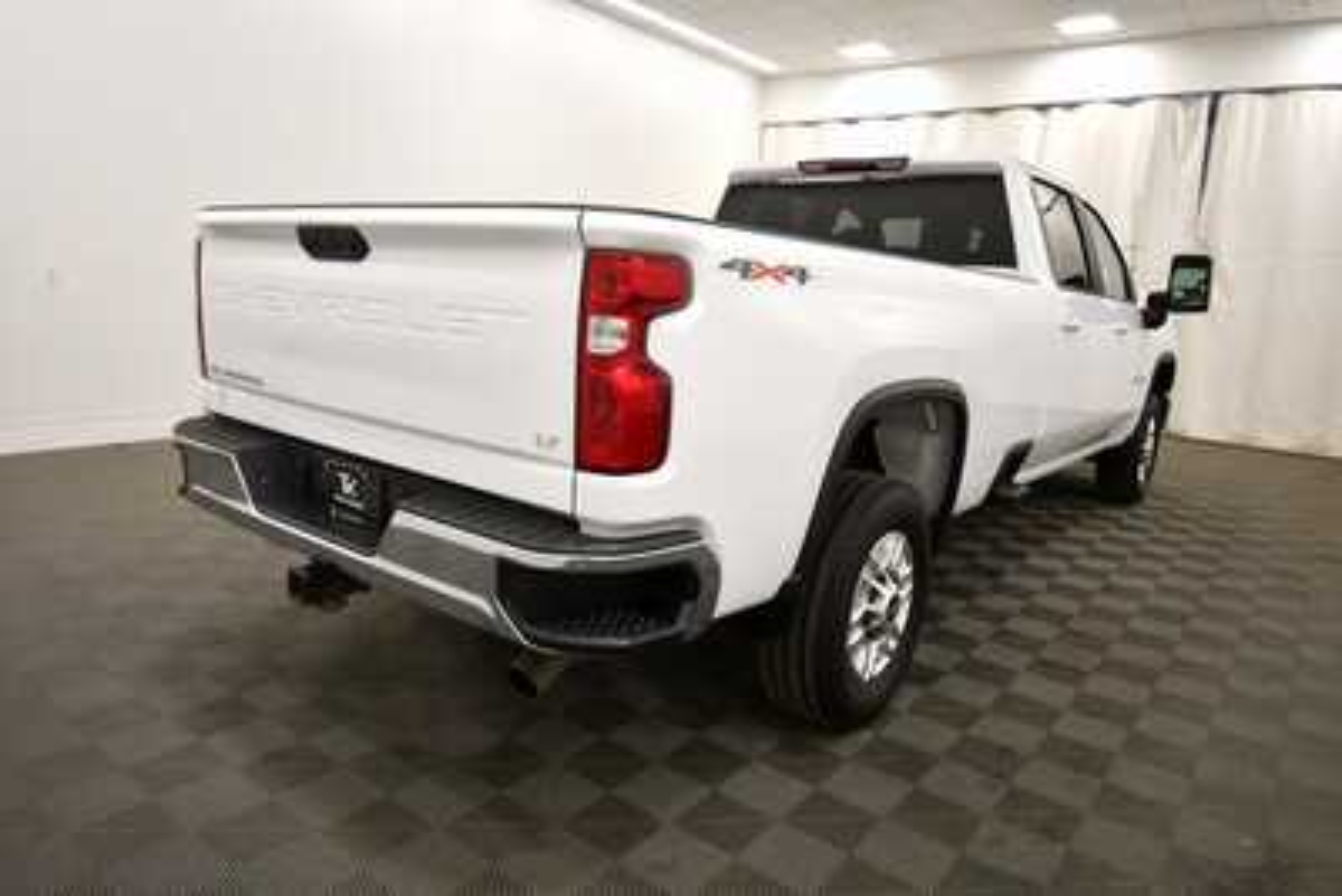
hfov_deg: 78.6
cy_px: 448
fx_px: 820
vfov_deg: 57.3
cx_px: 671
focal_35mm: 22
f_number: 5.3
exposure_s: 1/200
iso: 800
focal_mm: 15
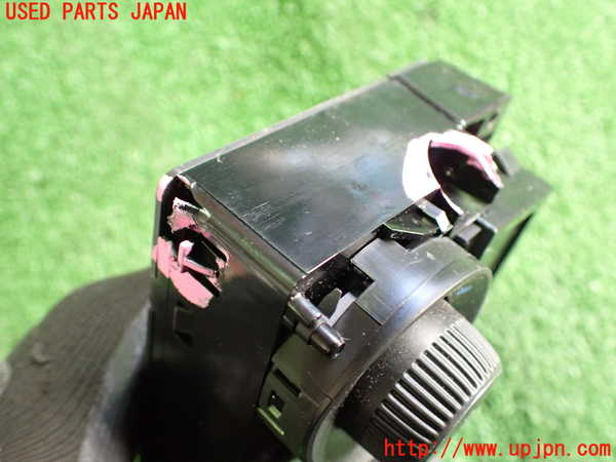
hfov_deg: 60.0
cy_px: 231
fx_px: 534
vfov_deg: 46.8
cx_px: 308
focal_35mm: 30
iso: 800
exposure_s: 1/40
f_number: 2.3
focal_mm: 5.4
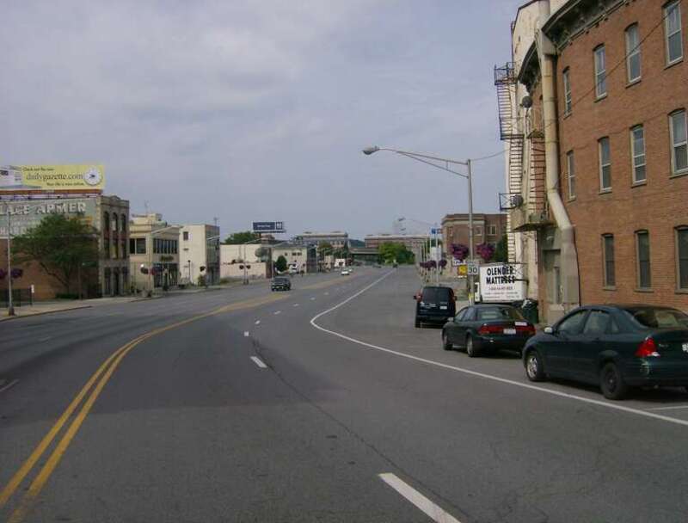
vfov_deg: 40.0
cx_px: 344
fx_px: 719
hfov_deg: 51.1
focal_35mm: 36
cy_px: 262
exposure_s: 1/2000
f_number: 4.7
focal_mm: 6
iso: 100
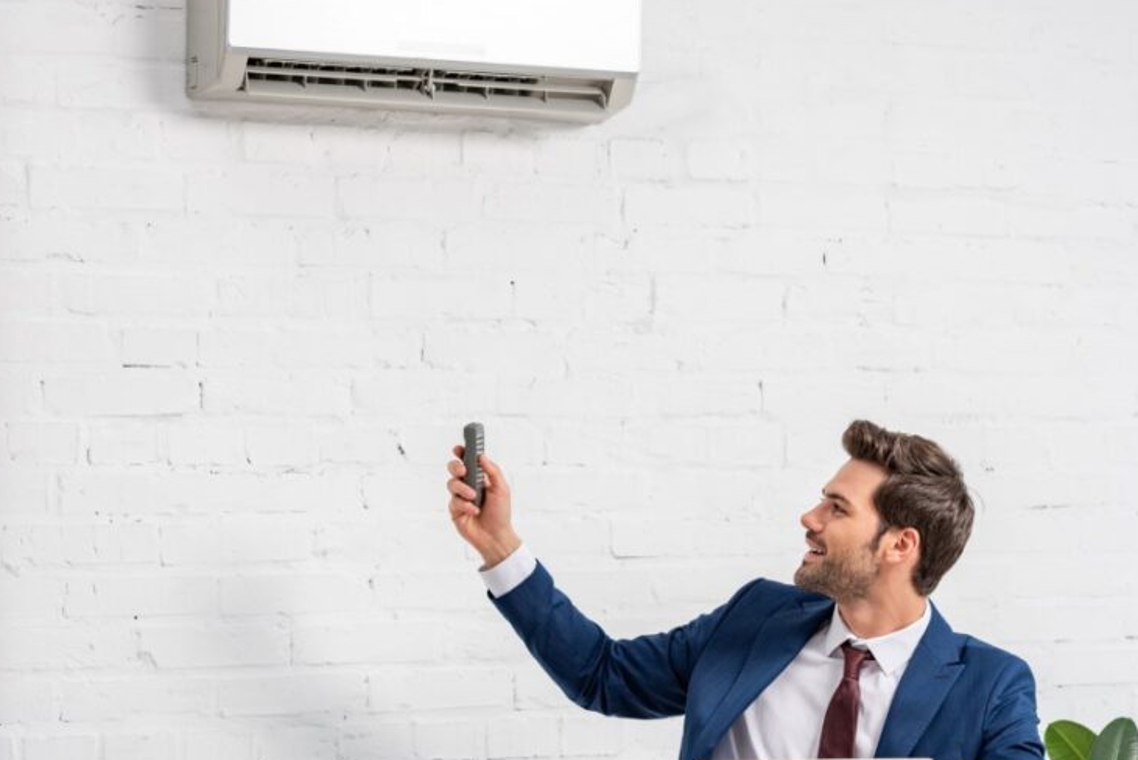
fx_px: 3763
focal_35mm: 119
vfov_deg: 11.5
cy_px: 392
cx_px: 630
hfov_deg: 17.2
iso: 200
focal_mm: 85
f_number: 5.6
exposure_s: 1/200
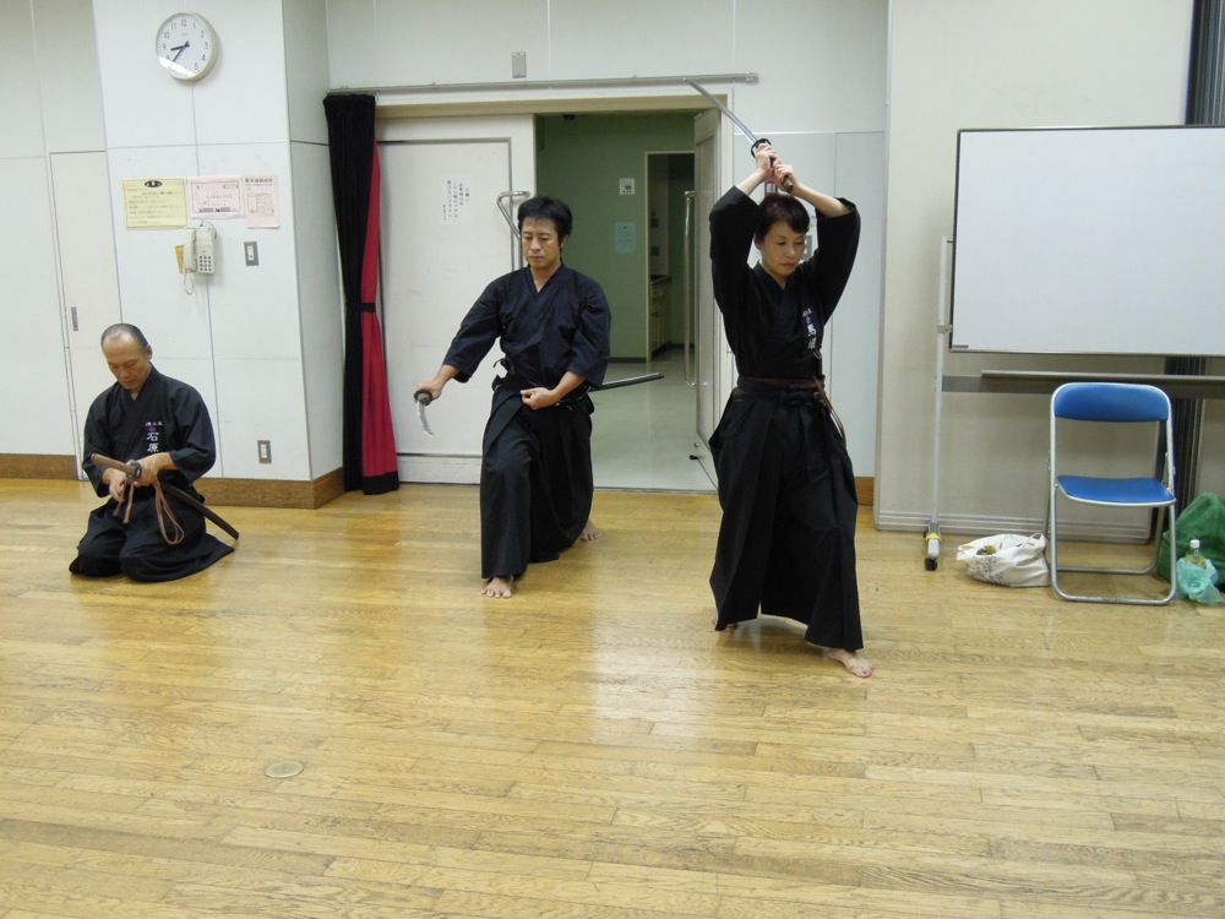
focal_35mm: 35
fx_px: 1239
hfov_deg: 52.6
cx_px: 612
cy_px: 460
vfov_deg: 40.7
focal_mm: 6.3
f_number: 3.2
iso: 400
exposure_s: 1/25
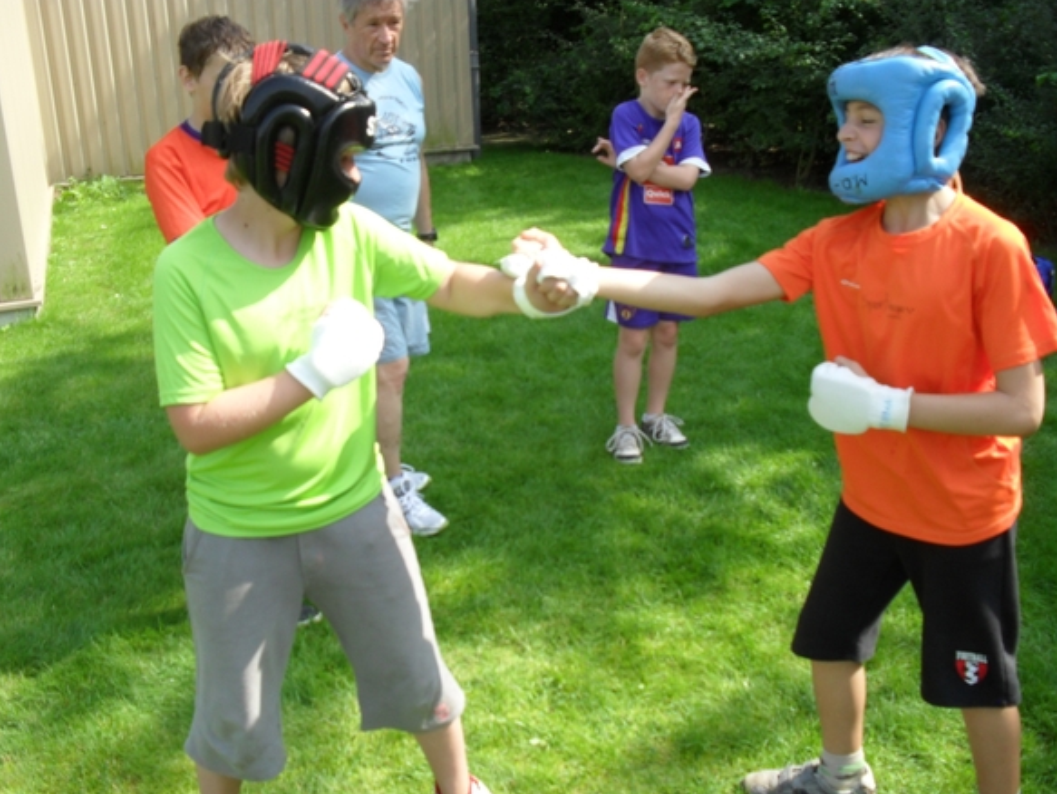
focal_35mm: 36
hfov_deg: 51.3
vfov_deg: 39.7
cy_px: 401
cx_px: 522
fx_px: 1100
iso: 100
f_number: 3.2
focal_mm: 6.3
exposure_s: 1/350
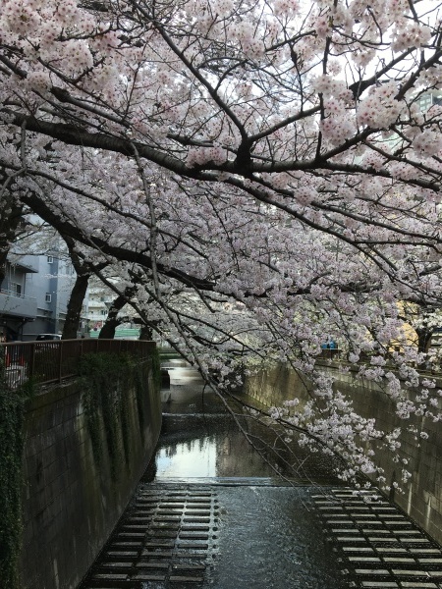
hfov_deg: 48.2
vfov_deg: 61.7
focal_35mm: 29
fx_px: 494
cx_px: 221
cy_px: 294
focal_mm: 4.15
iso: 25
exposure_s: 1/432
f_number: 2.2
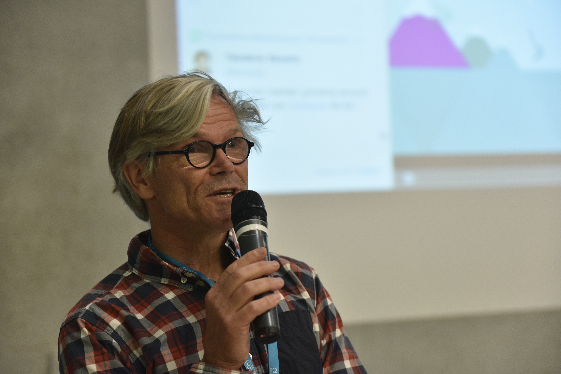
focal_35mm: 70
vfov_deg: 19.5
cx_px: 280
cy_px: 187
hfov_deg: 28.8
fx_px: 1091
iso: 1000
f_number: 3.2
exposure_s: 1/60
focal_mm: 70
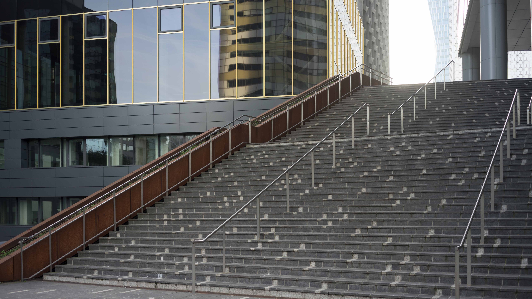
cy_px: 156
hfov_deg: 54.0
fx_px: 522
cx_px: 267
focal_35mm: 37
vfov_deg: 32.0
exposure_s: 1/60
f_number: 3.2
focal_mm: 35
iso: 100
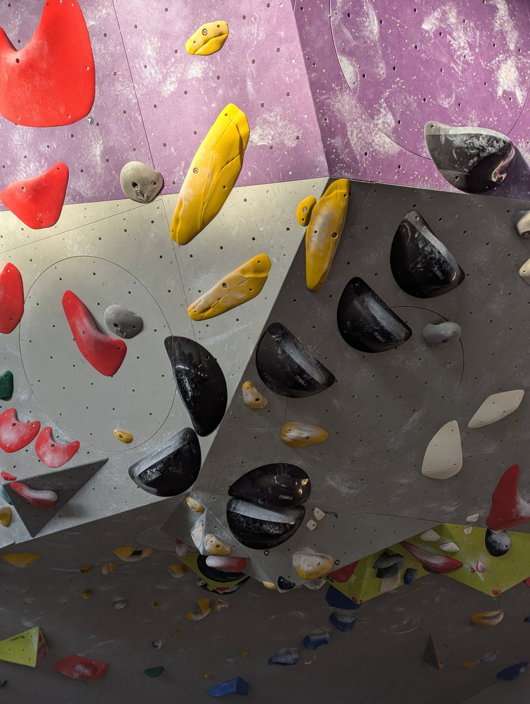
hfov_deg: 56.9
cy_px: 352
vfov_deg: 71.5
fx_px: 489
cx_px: 265
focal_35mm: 24
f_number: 1.85
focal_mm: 6.81
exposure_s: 1/216
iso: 34
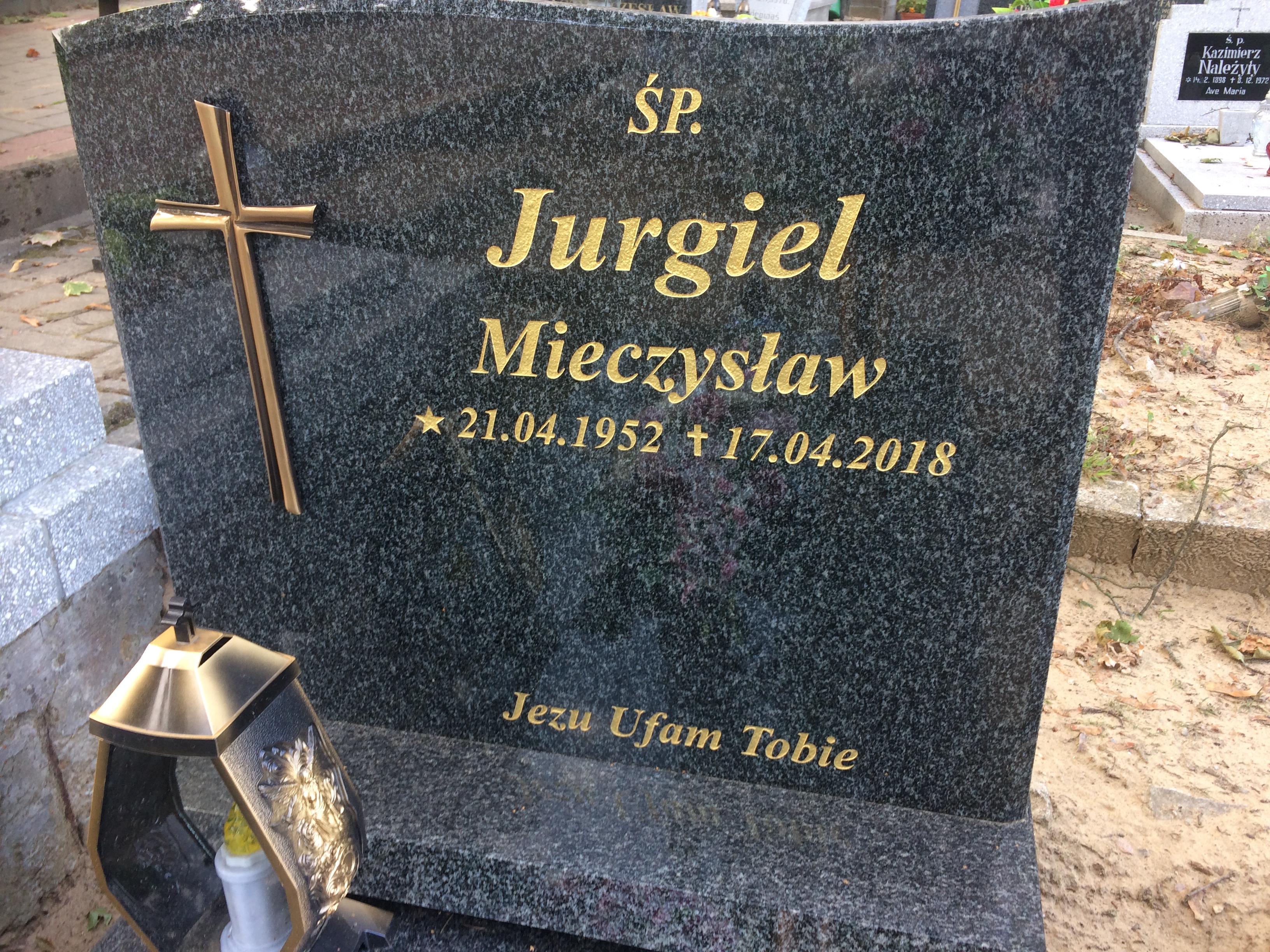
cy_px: 476
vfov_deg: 48.2
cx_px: 635
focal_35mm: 29
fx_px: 1064
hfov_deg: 61.7
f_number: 2.2
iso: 40
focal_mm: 4.15
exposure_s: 1/50
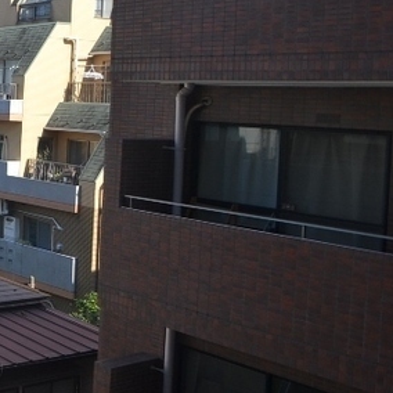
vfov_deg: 35.9
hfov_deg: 22.7
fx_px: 591
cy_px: 93
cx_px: -299
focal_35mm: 46
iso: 100
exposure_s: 1/250
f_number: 8
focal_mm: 10
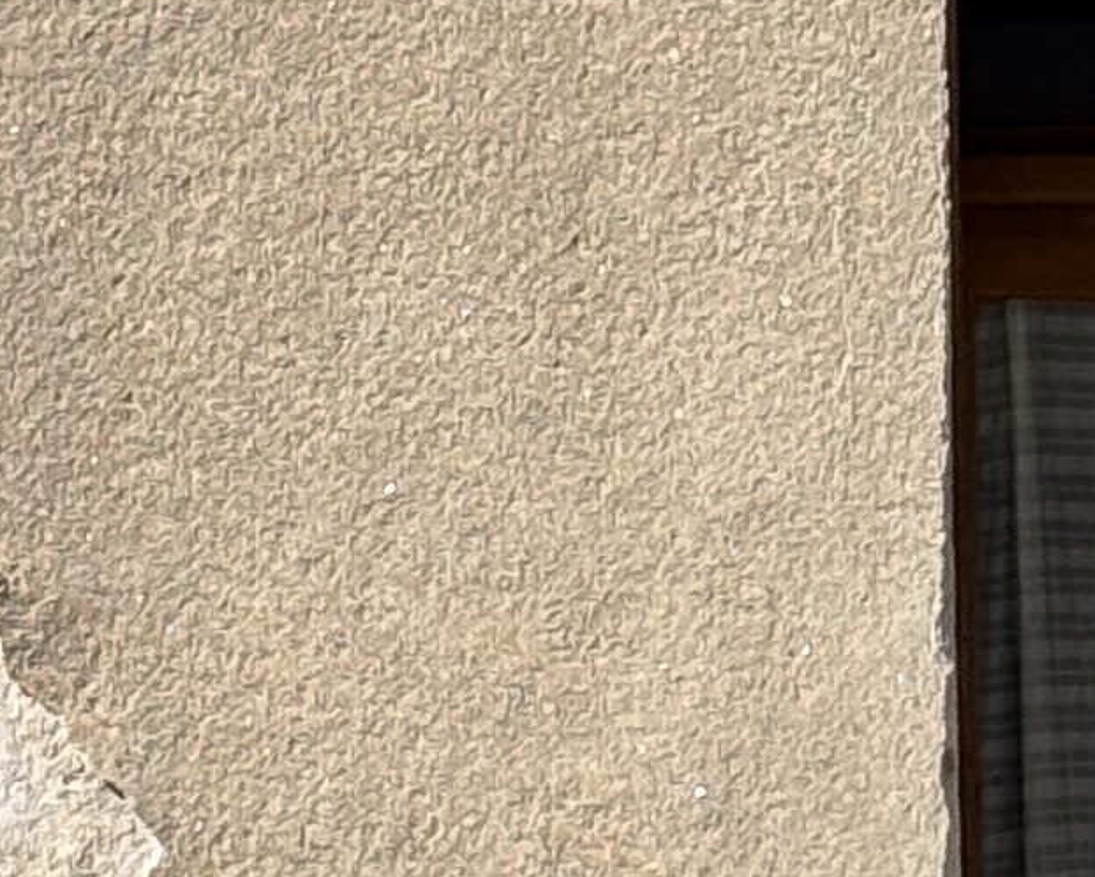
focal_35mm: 304
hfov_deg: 6.4
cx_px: 199
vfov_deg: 5.1
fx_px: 9854
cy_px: 372
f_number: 1.78
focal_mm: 6.76
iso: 64
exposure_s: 1/4049
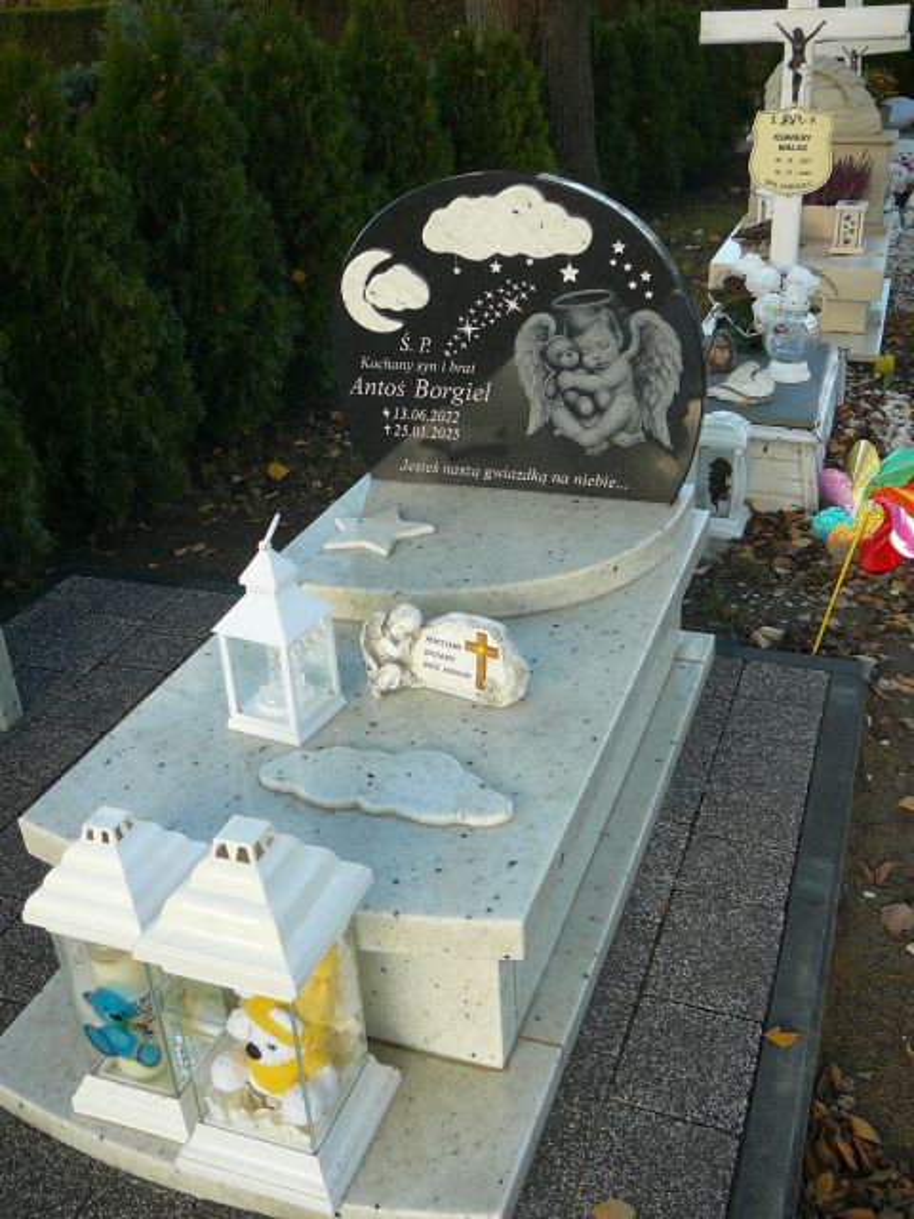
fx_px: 1232
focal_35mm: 35
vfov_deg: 52.6
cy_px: 610
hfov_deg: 40.7
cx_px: 457
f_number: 2.8
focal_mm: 5.2
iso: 80
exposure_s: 1/200
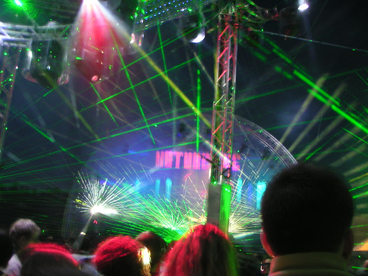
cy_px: 138
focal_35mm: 37
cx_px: 184
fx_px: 393
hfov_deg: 50.1
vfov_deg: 38.7
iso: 100
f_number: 2.8
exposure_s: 1/2
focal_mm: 5.7
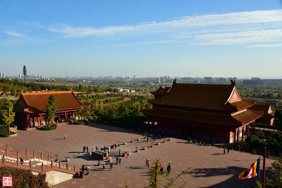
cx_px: 141
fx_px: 235
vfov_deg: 43.6
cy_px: 94
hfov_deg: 61.9
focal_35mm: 30
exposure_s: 1/320
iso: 400
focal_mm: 30
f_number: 10
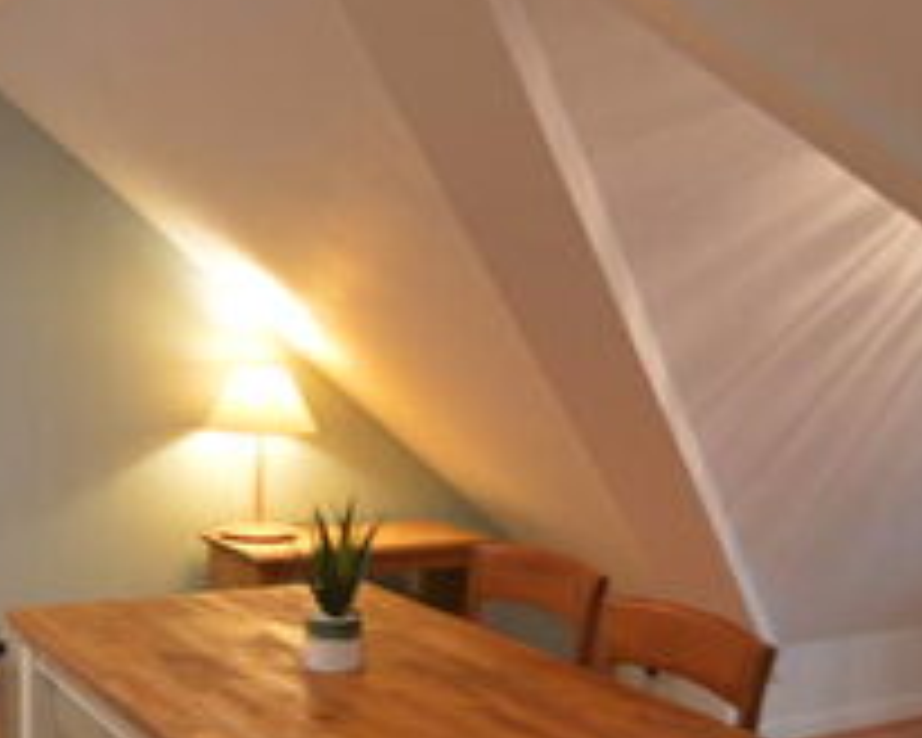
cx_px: 373
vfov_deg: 31.3
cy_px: 472
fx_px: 1310
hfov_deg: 38.6
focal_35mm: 48
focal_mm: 10
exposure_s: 1/2
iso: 100
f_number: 4
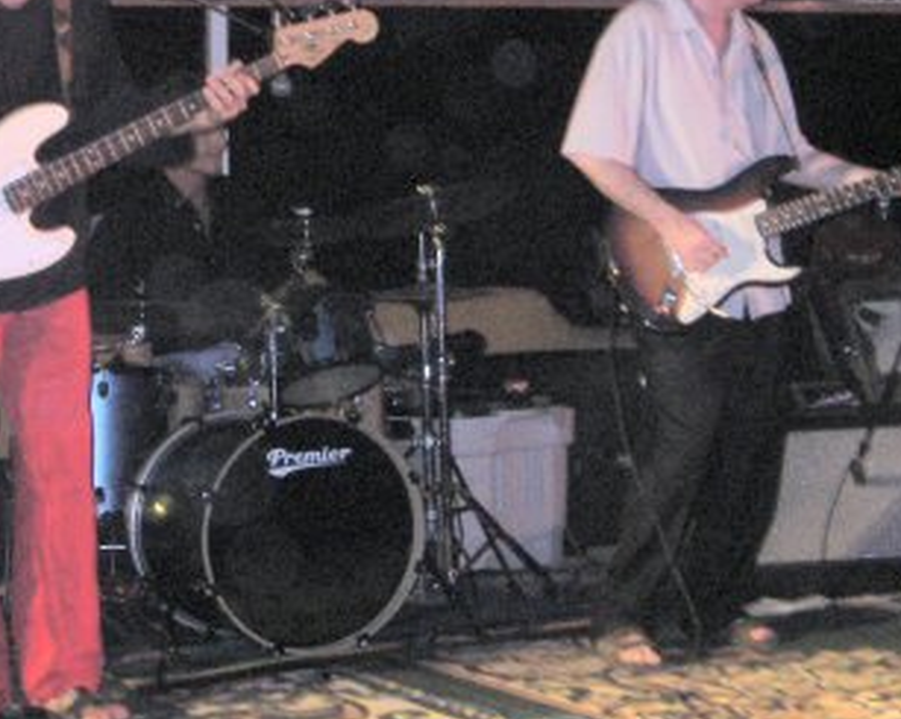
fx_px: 2344
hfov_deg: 21.4
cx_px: 778
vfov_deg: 17.3
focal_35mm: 88
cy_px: 150
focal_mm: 8.1
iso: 200
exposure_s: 1/40
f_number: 3.5
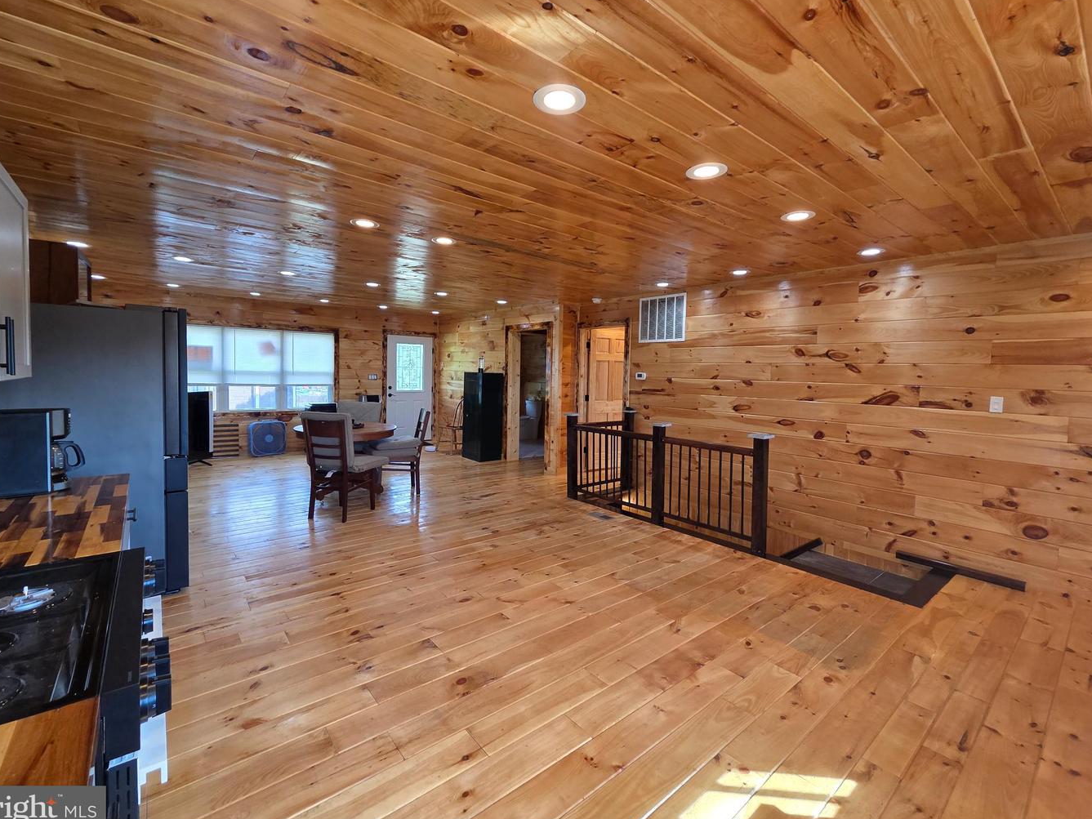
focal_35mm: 14
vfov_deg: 85.6
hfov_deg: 102.1
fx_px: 442
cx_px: 550
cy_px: 392
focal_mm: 2.2
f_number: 2.2
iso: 100
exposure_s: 1/120
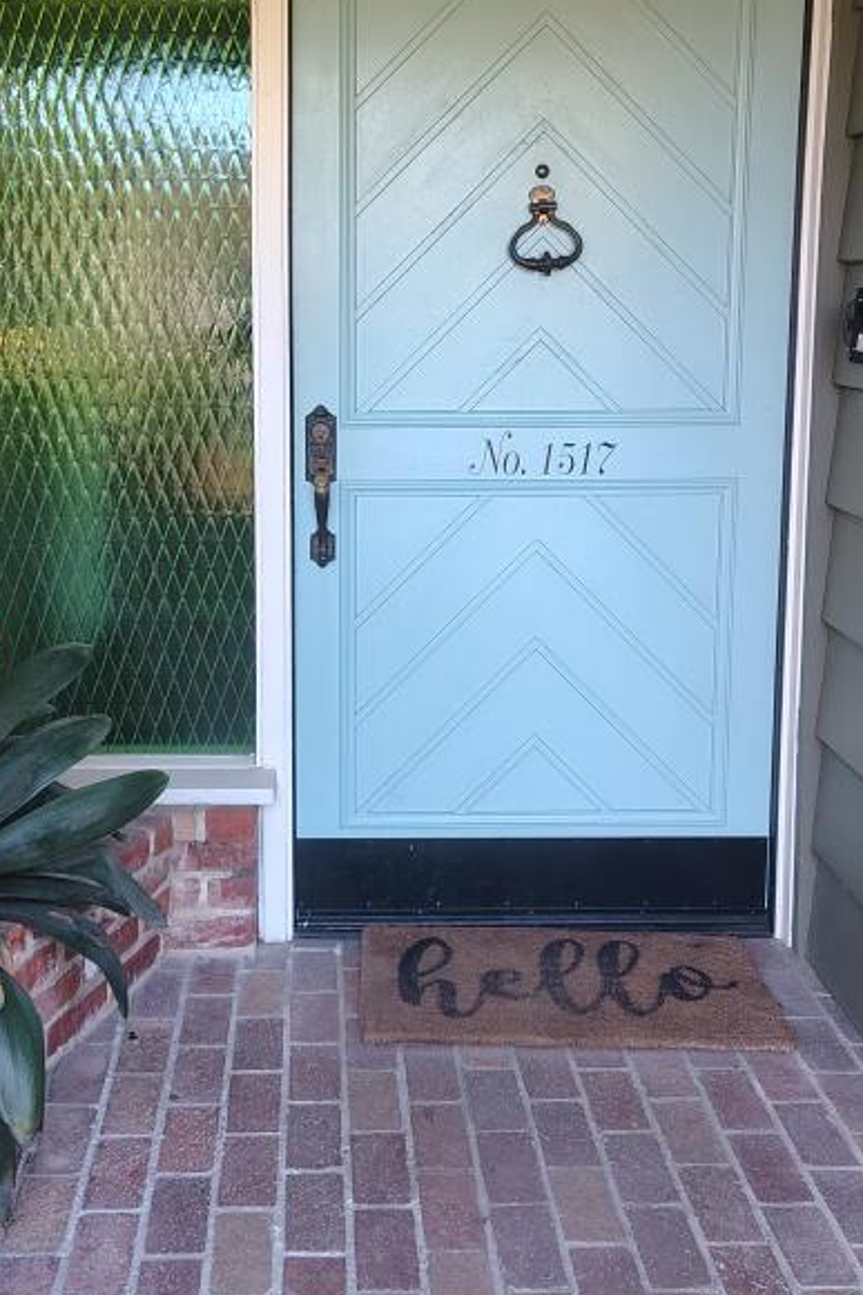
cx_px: 337
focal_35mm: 44
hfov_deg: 30.4
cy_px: 504
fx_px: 1583
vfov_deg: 44.2
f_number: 1.8
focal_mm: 5.56
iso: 303
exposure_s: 1/111
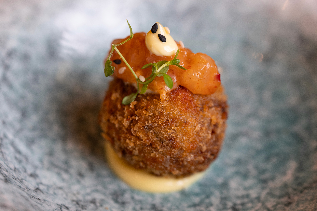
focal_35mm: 70
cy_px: 106
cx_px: 158
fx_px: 616
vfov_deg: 19.5
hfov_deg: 28.8
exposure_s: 1/100
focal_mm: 70
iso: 500
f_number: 4
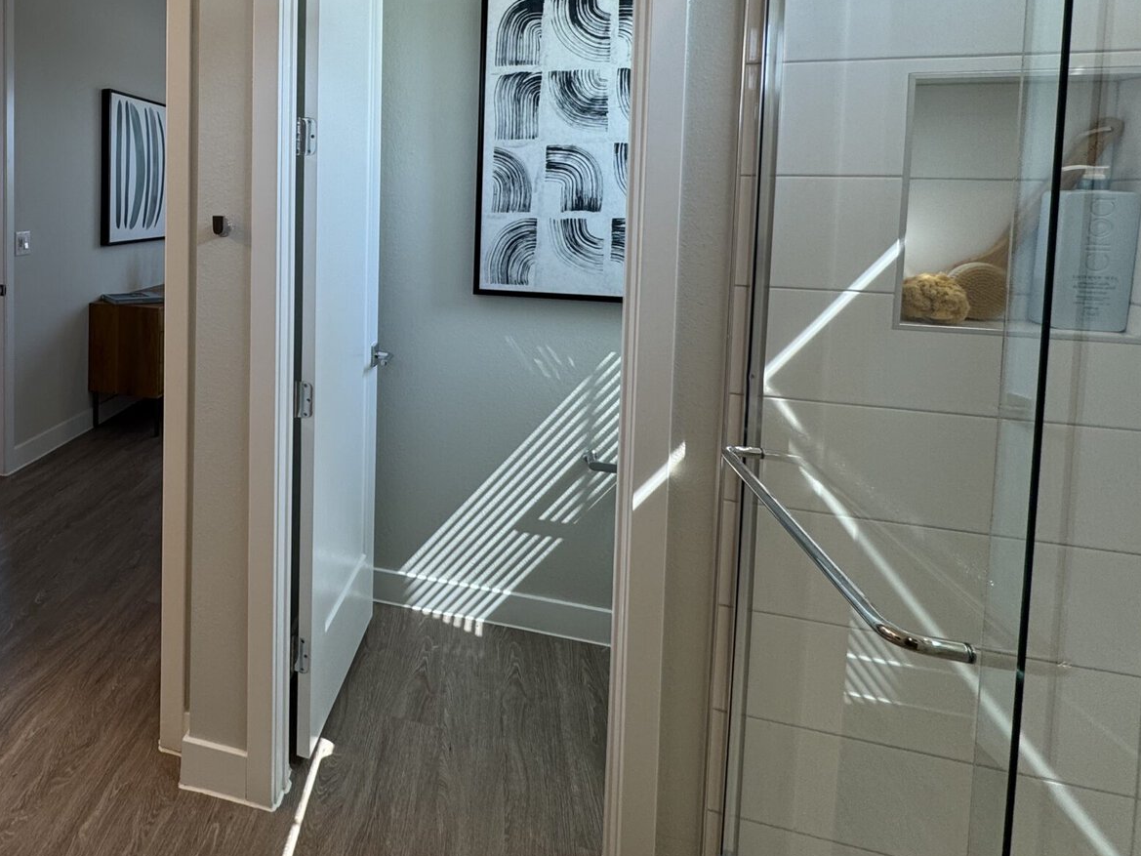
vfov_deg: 56.4
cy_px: 229
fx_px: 758
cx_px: 228
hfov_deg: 67.0
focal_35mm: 23
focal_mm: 2.22
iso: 64
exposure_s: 1/120
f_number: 2.2
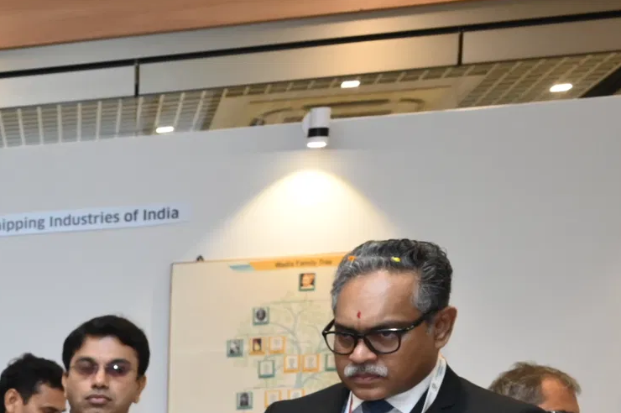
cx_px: -334
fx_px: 1430
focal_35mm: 83
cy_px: 695
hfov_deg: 20.6
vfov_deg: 14.8
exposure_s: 1/160
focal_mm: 24
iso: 1250
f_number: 5.6
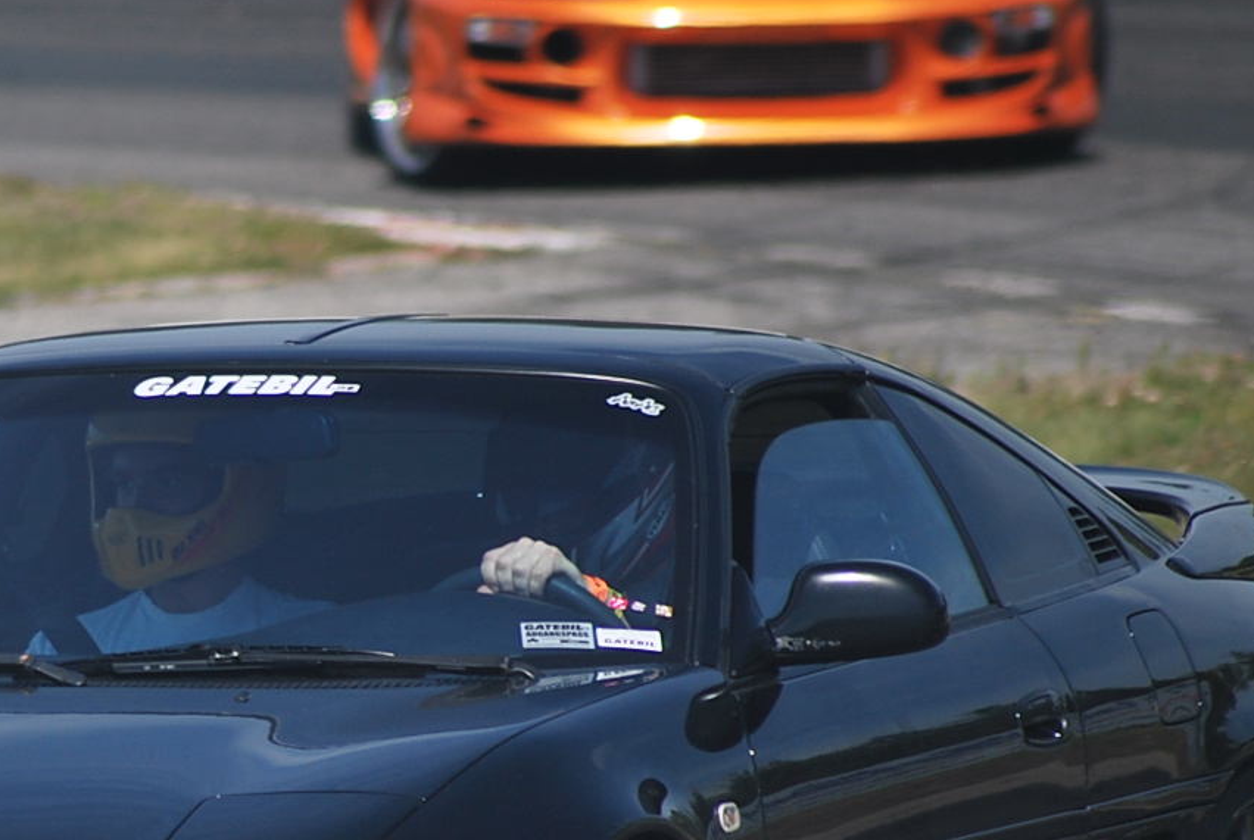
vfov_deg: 1.4
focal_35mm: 1022
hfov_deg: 2.0
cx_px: 28
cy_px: 652
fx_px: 35655
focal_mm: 300
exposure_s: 1/800
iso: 100
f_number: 5.6
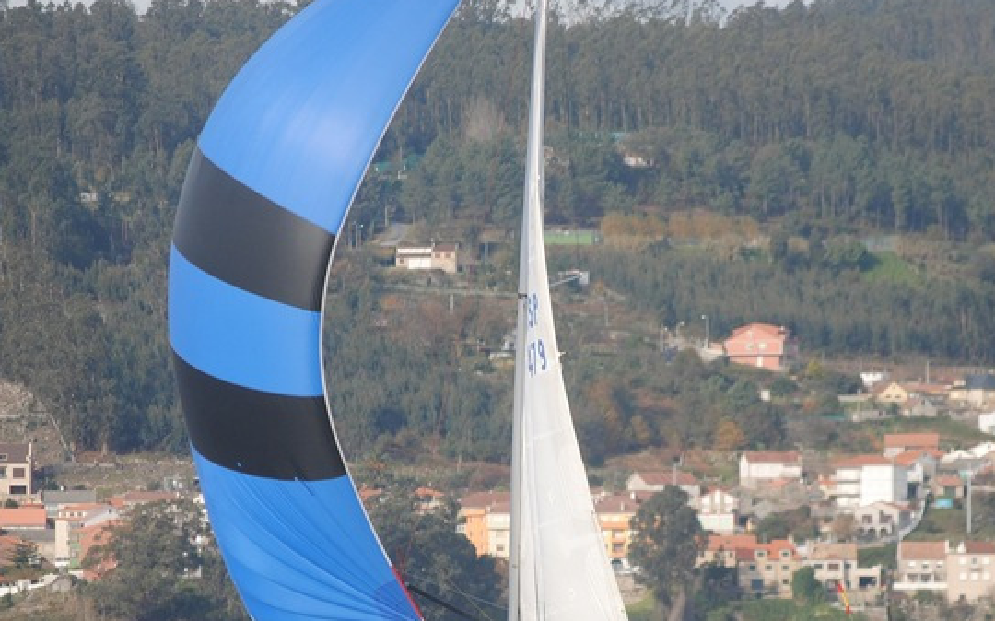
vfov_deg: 4.1
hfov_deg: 6.6
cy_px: 503
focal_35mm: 319
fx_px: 8643
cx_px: 578
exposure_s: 1/500
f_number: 5.6
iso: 110
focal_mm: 125
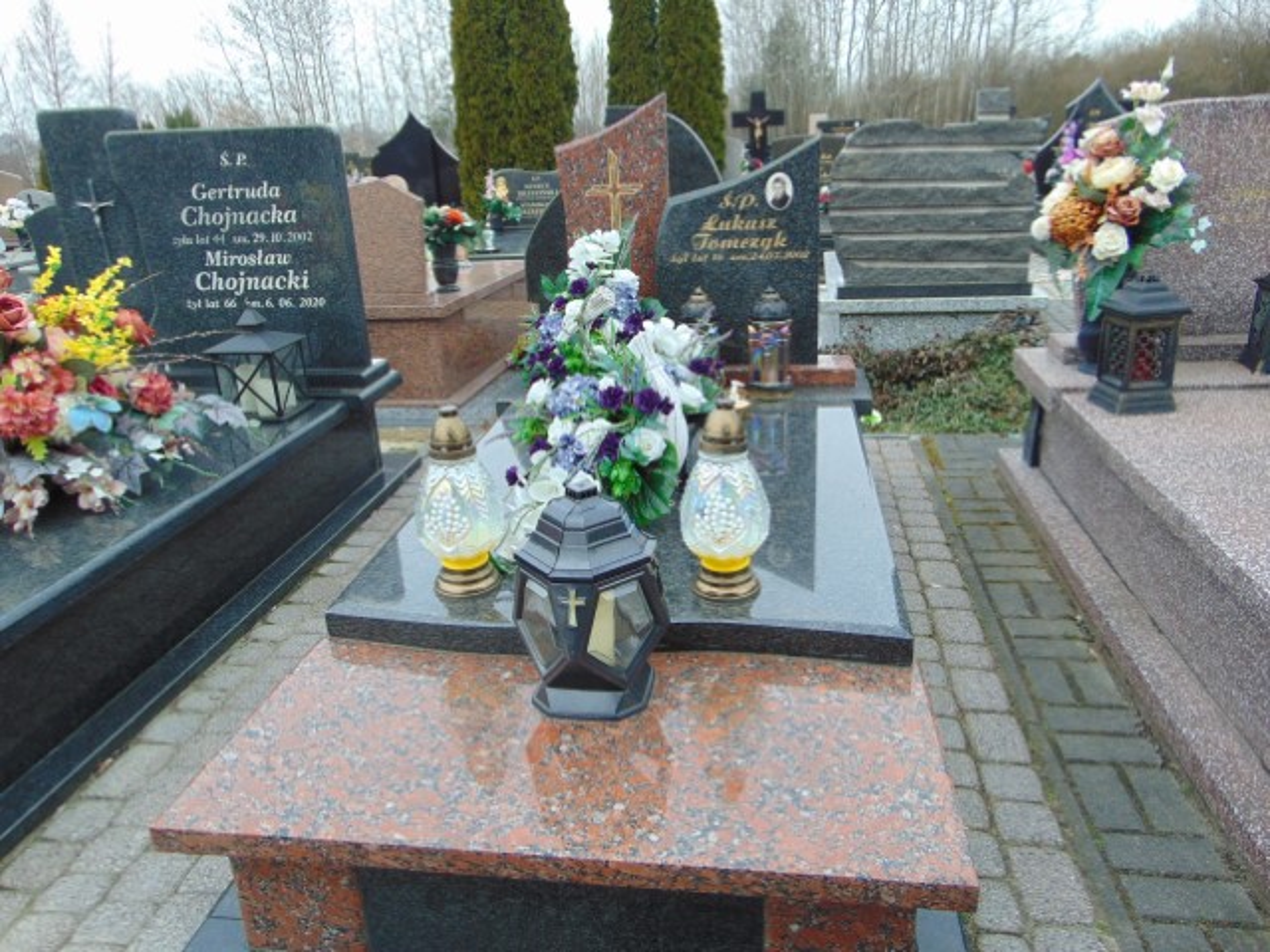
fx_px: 917
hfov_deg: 69.4
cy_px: 476
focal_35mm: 25
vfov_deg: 54.9
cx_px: 635
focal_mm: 4.5
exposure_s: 1/125
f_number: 3
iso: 80
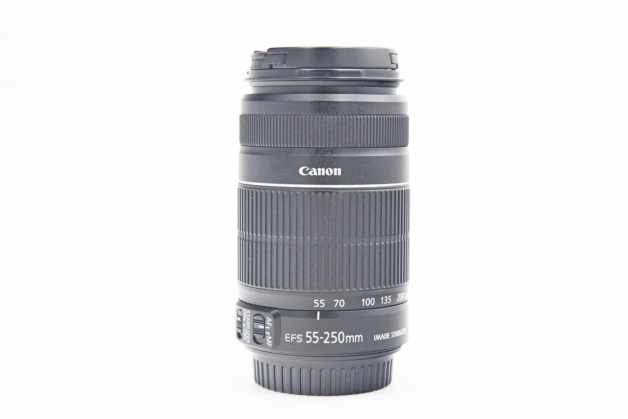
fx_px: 1308
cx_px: 314
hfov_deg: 27.0
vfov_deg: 18.2
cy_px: 210
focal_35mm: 75
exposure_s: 1/125
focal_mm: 50
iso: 1600
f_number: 7.1
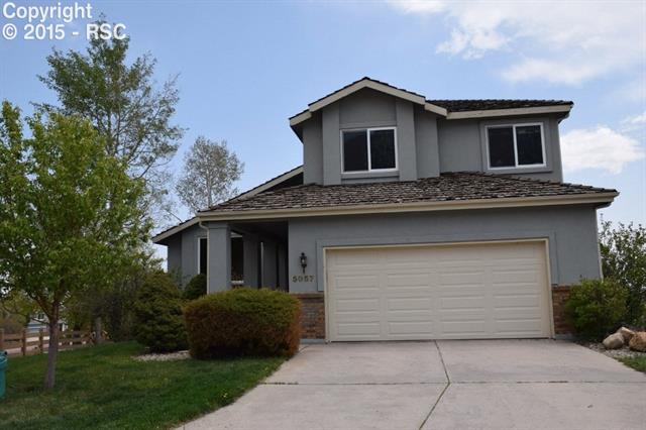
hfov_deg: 57.2
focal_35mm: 33
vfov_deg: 39.9
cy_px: 215
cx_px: 323
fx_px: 592
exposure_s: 1/200
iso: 100
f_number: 10
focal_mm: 22
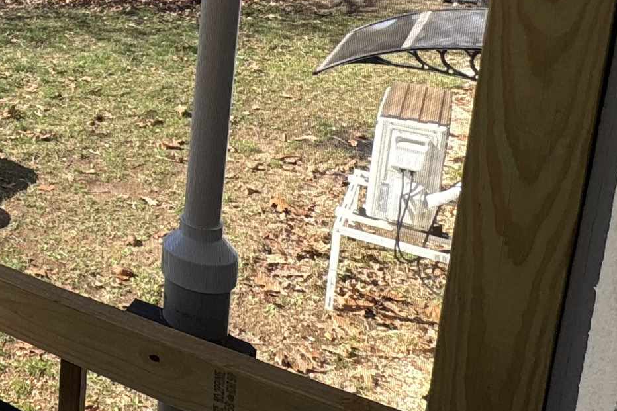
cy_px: -40
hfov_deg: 31.6
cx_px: -185
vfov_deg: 26.0
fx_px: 822
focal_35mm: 48
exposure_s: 1/610
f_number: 2.2
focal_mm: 2.22
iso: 40
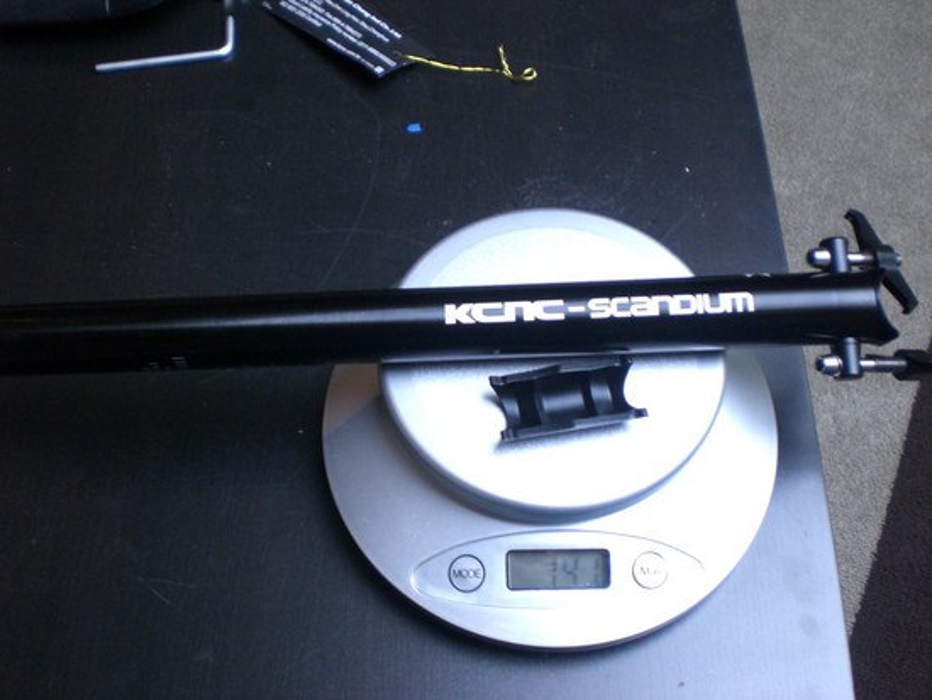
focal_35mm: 38
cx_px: 466
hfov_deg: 49.0
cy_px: 350
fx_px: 1024
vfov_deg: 37.7
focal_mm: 6.3
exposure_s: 1/80
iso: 200
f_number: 3.1
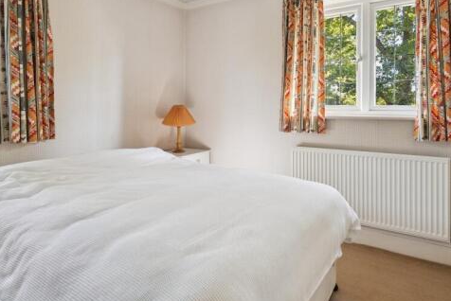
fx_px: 276
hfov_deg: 78.3
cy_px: 111
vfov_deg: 56.5
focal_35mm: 22
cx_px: 247
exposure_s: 1/20
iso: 320
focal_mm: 16
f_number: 5.6
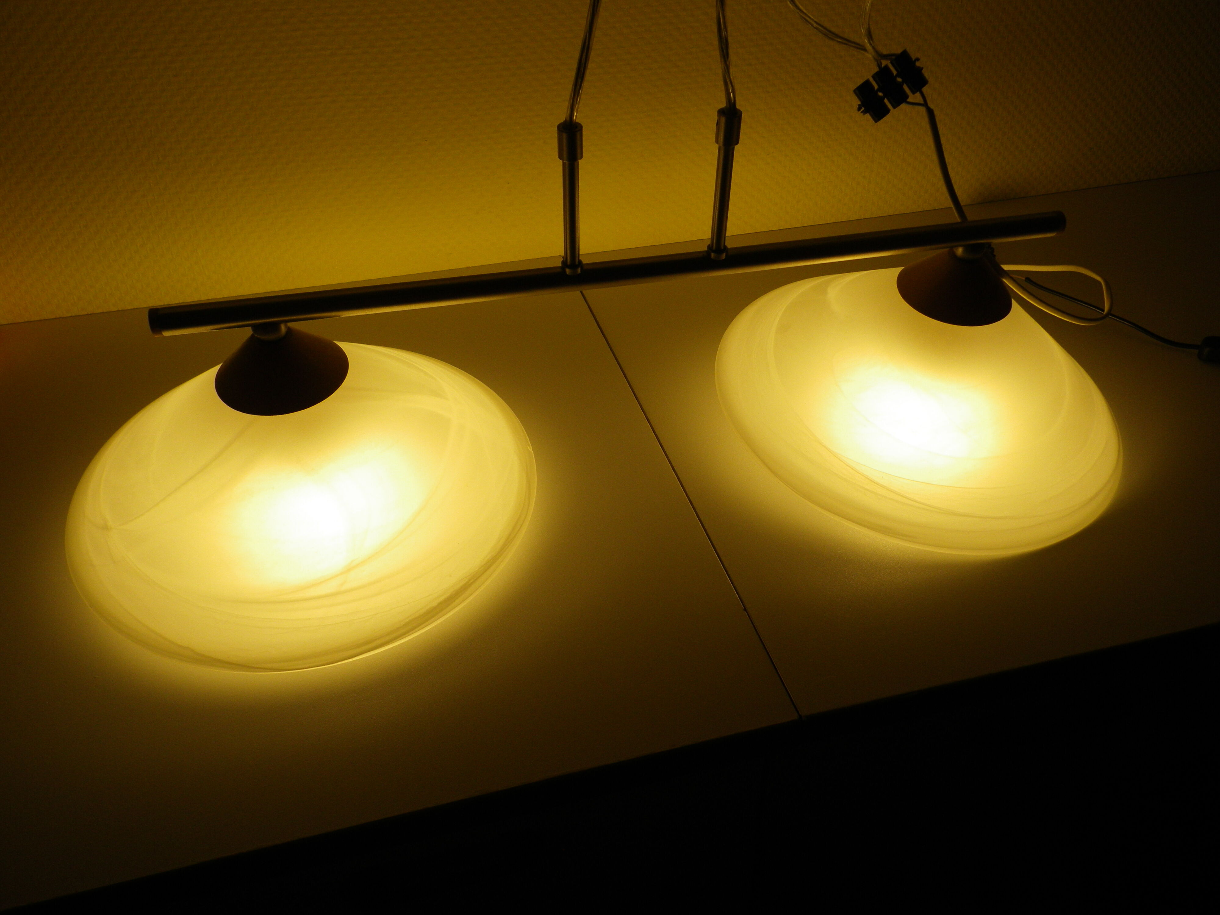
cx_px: 610
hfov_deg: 63.4
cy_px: 458
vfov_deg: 49.7
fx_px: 987
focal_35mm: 28
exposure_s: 1/250
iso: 64
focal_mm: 4.9
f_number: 2.6
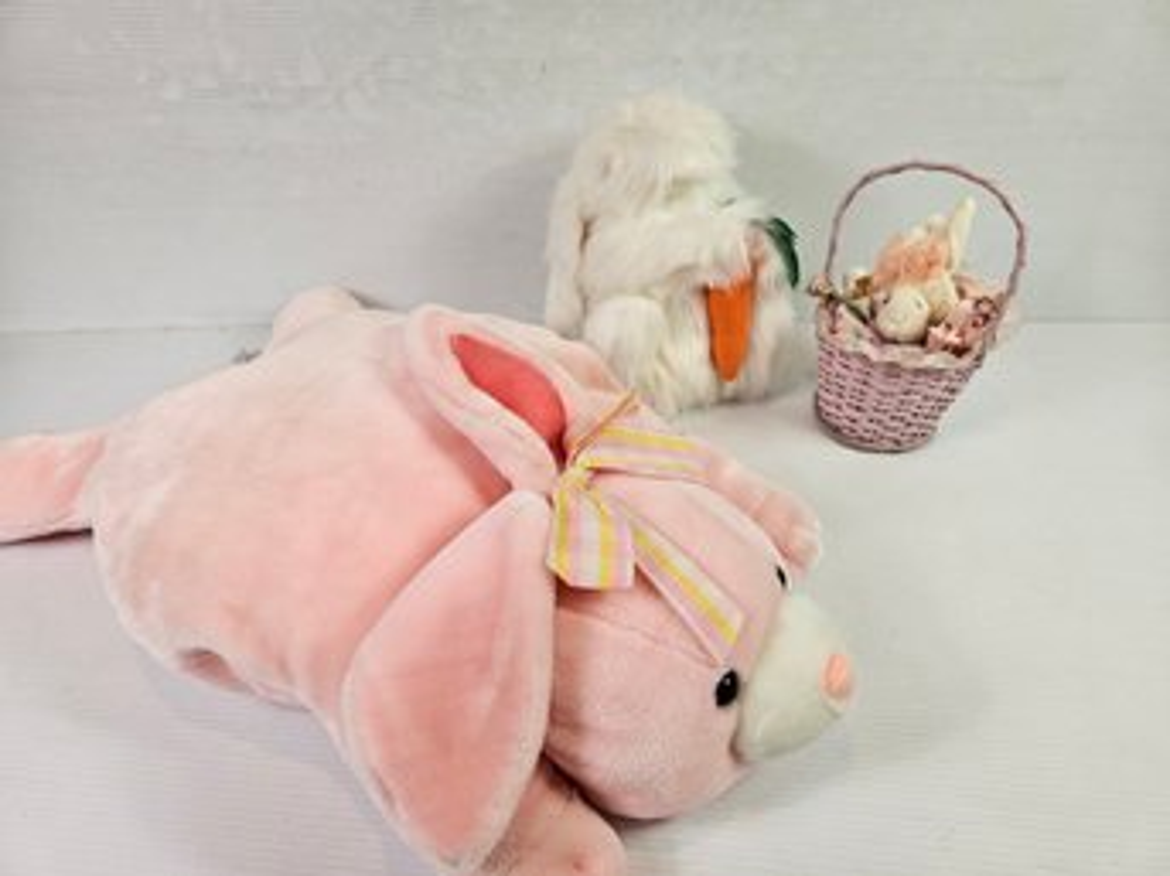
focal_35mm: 23
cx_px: 585
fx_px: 777
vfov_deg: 58.8
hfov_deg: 73.9
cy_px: 438
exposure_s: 1/120
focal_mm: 5.4
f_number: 1.8
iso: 64
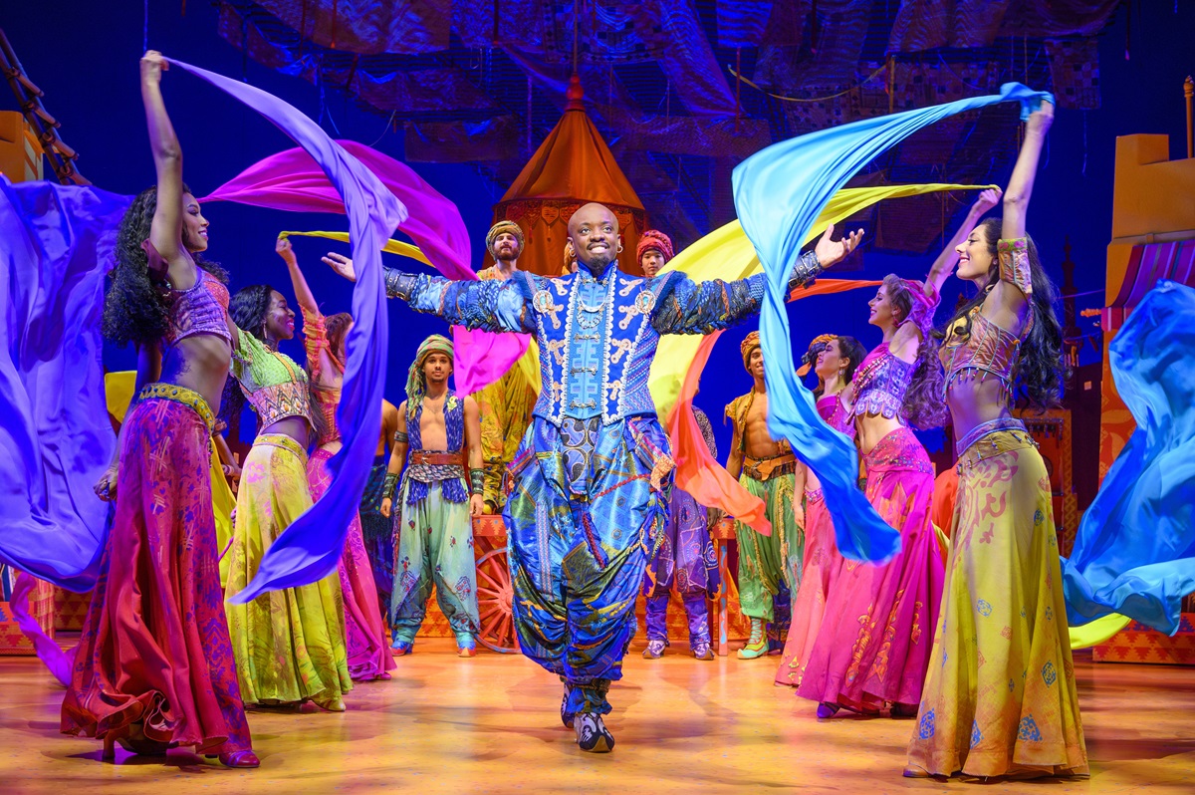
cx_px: 598
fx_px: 1592
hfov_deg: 41.1
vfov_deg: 28.0
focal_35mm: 48
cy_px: 398
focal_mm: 48
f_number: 5.6
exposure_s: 1/400
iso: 3200
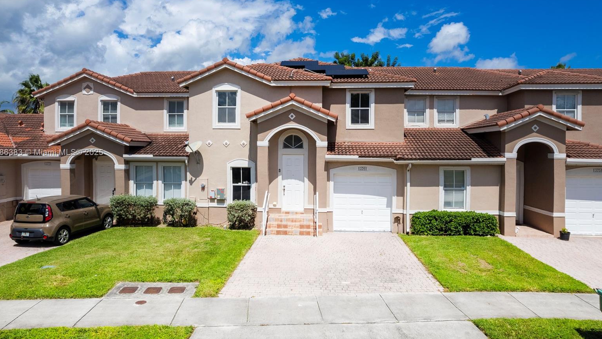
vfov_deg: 47.6
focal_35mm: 24
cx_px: 292
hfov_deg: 76.3
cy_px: 153
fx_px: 383
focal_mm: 8.38
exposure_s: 1/4000
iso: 120
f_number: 2.8
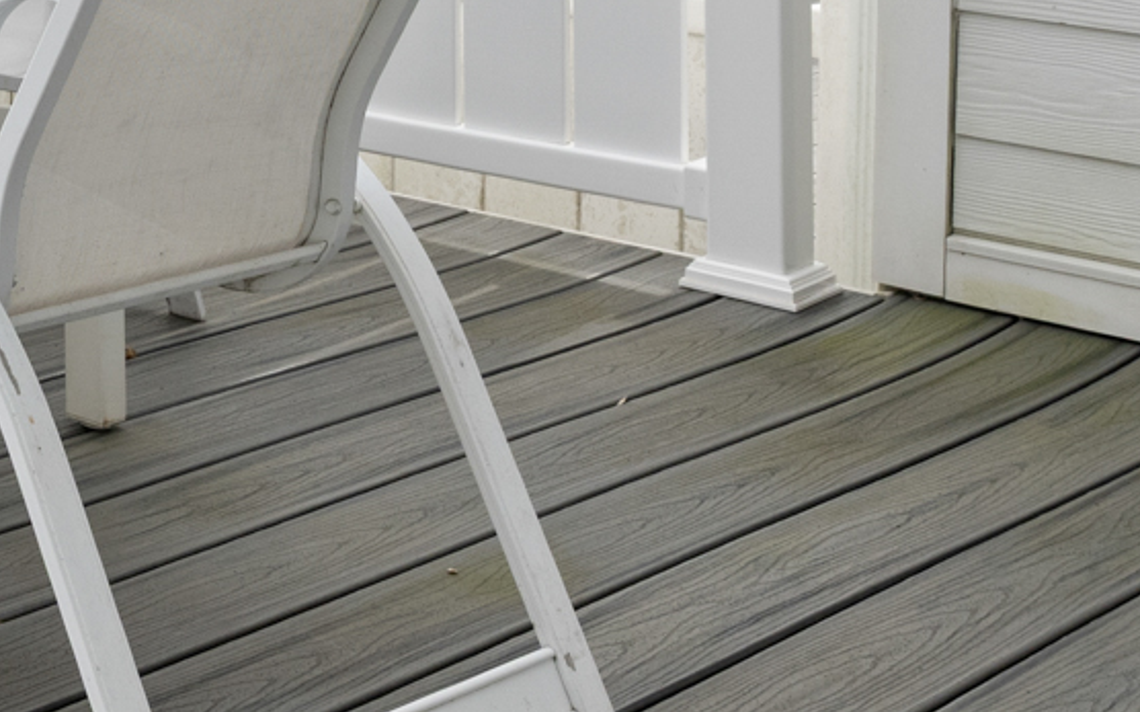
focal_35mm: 77
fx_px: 2391
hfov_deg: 19.1
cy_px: -507
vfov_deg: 15.0
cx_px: -1005
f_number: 8
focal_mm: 14
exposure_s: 1/250
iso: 320
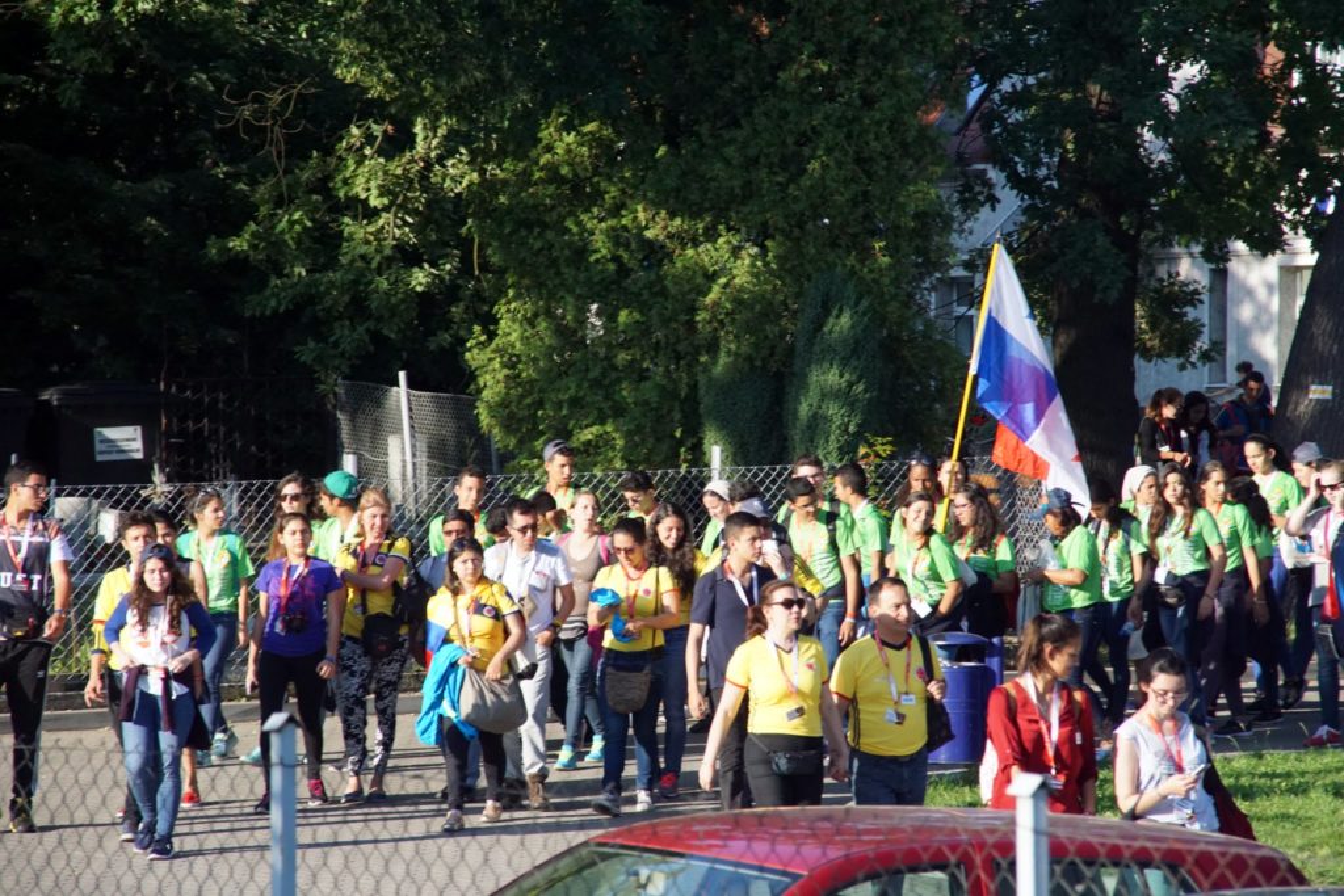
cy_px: 448
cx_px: 672
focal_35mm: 180
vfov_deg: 7.6
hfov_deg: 11.4
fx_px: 6720
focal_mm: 120
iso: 1000
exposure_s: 1/320
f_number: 6.3
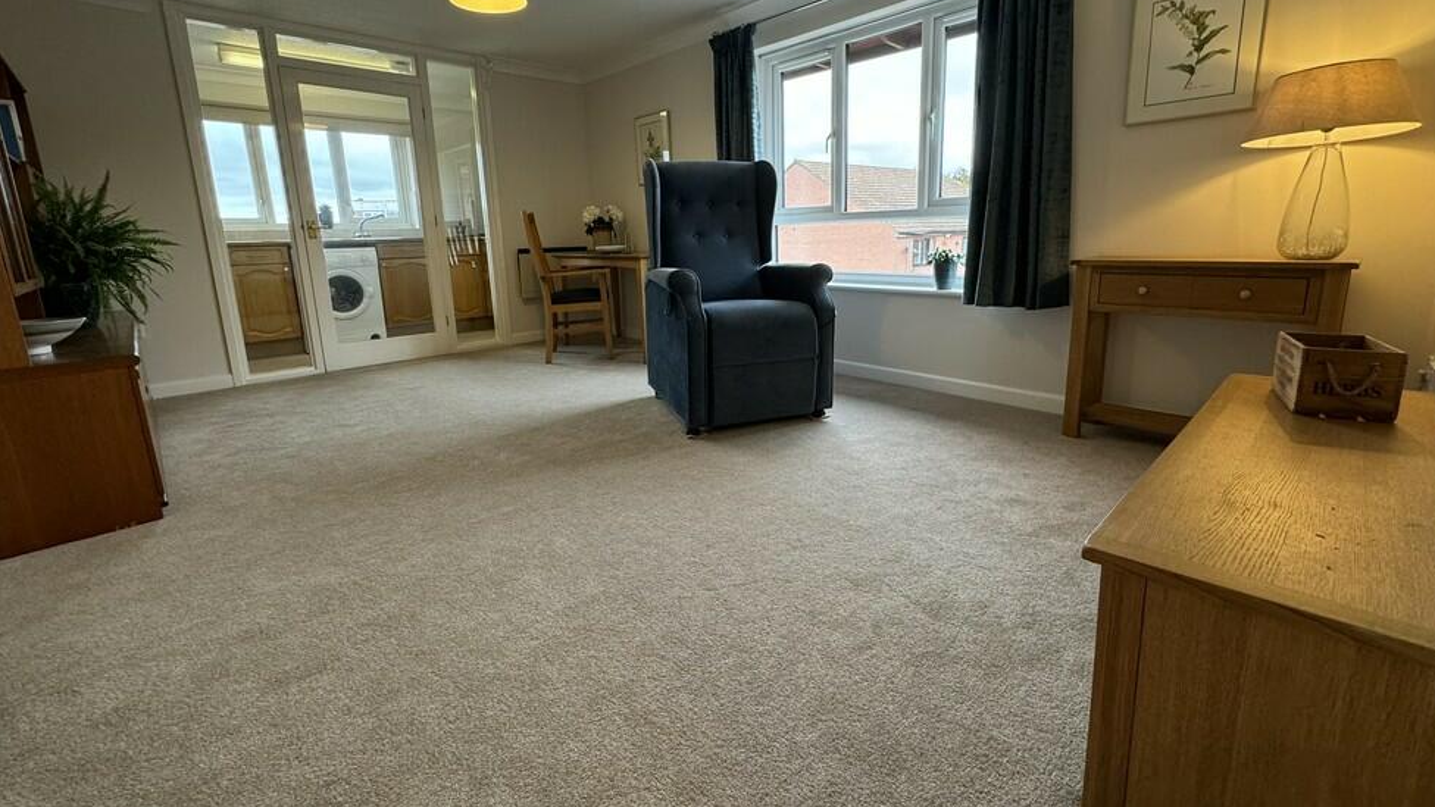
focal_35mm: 16
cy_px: 353
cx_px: 728
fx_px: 609
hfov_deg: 99.4
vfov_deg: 66.8
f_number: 2.2
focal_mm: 2.22
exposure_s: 1/100
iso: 200
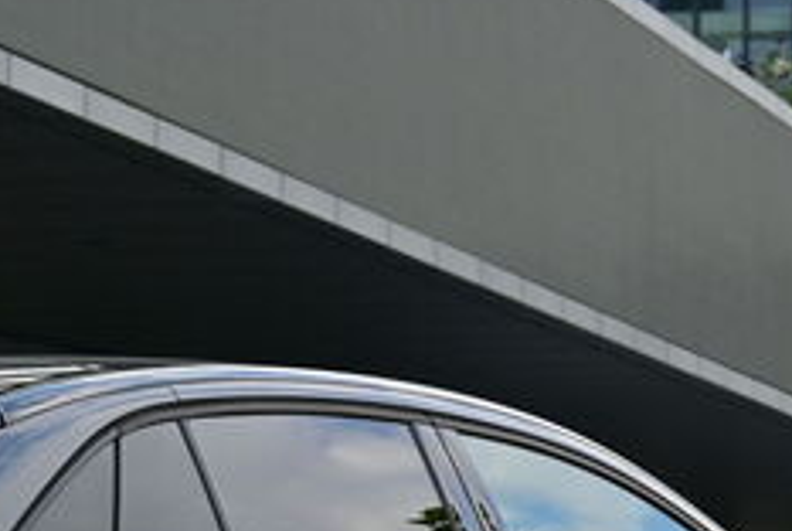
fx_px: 5859
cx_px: 65
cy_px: 888
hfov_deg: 7.7
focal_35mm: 266
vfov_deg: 5.1
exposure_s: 1/160
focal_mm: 50
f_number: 6.3
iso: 100
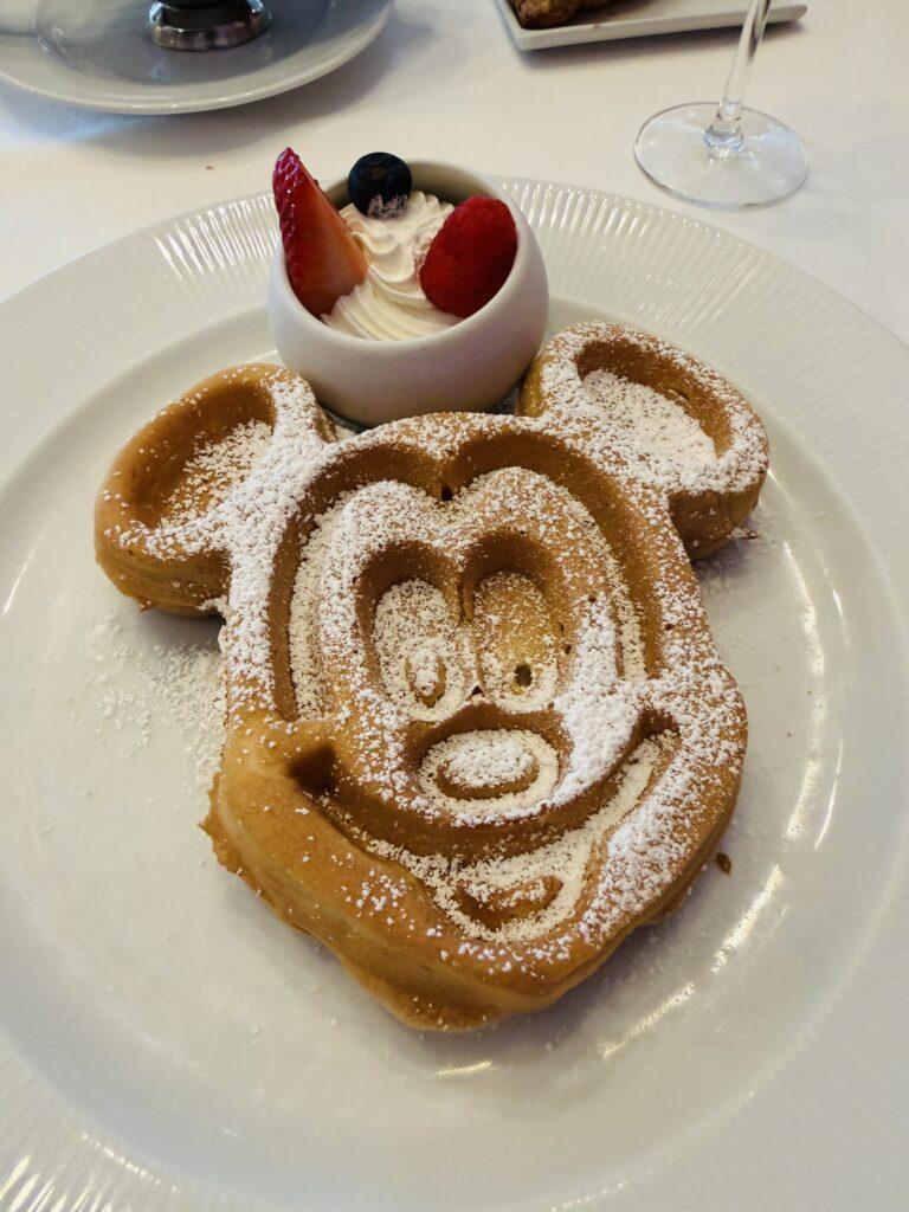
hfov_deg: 56.8
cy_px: 606
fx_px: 840
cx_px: 454
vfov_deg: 71.6
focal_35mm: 24
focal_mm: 2.22
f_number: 2.2
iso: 320
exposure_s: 1/81
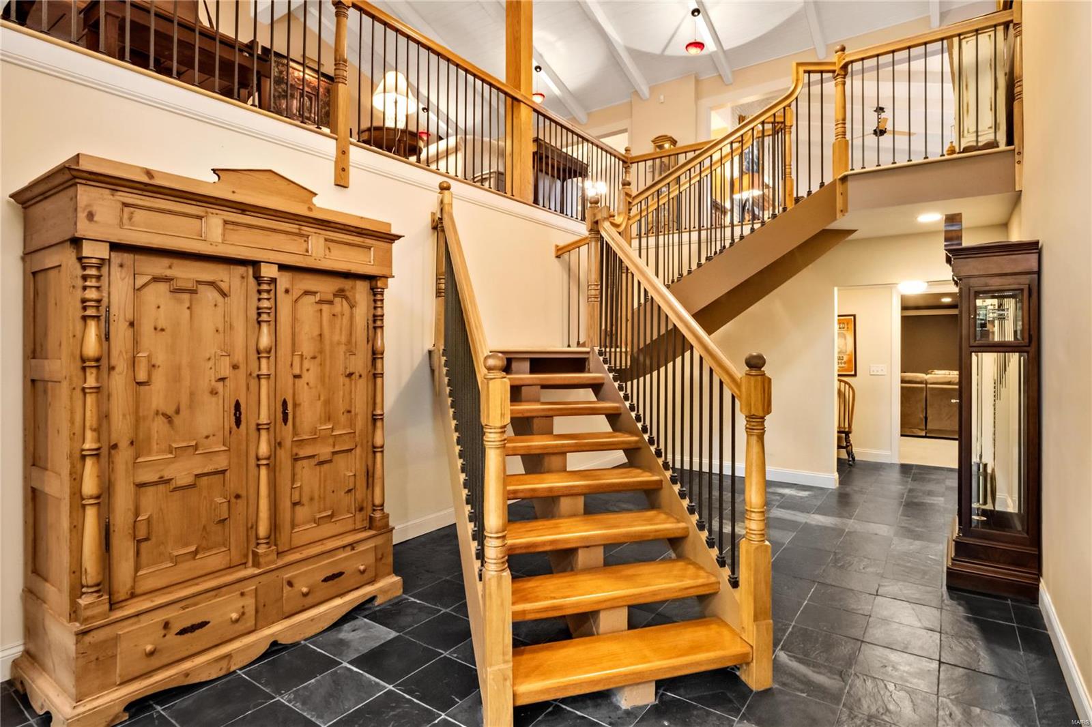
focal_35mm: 18
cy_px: 364
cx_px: 546
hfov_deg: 90.0
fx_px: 546
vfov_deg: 67.4
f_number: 10
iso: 1600
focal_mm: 9
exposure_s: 1/1.67
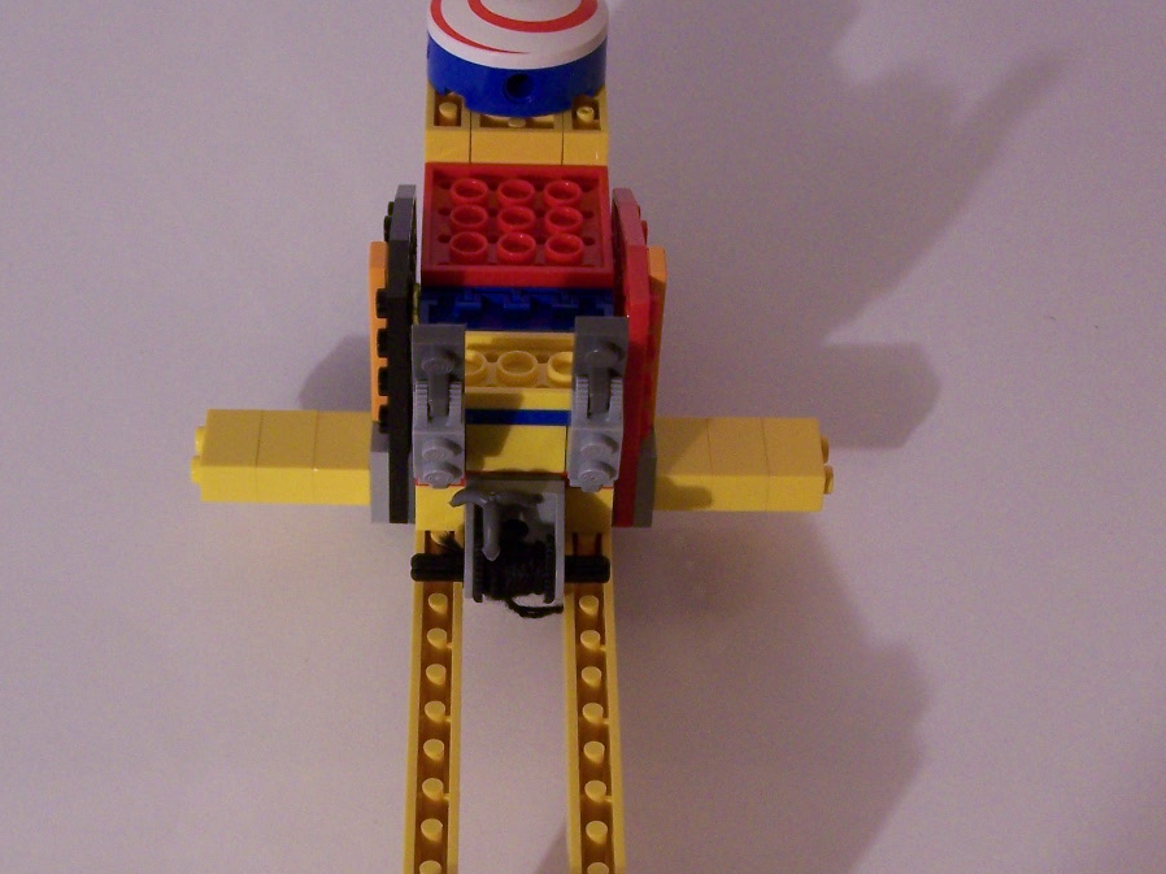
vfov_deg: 18.4
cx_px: 523
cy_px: 575
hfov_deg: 24.4
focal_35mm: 80
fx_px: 2694
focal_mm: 8
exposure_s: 1/8
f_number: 3
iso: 160
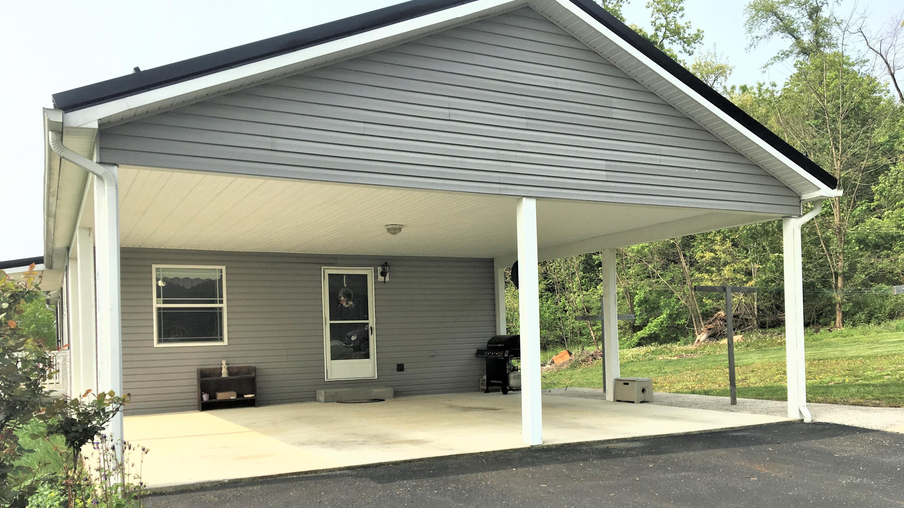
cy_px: 336
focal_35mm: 32
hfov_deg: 61.0
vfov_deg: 36.3
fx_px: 767
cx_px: 450
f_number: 2.2
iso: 25
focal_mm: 4.15
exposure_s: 1/1261
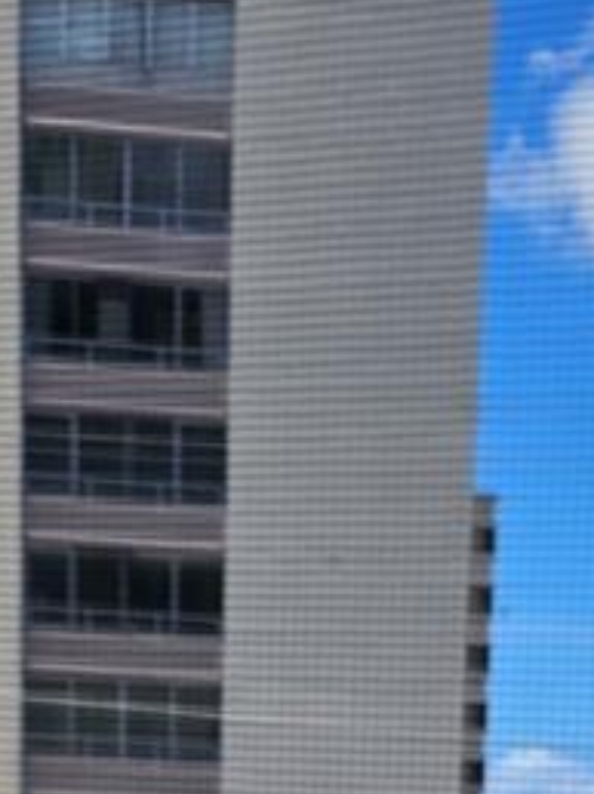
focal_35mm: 107
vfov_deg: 15.2
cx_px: 532
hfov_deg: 13.7
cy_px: 1542
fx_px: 2452
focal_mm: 6.3
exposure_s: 1/781
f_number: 1.7
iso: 10
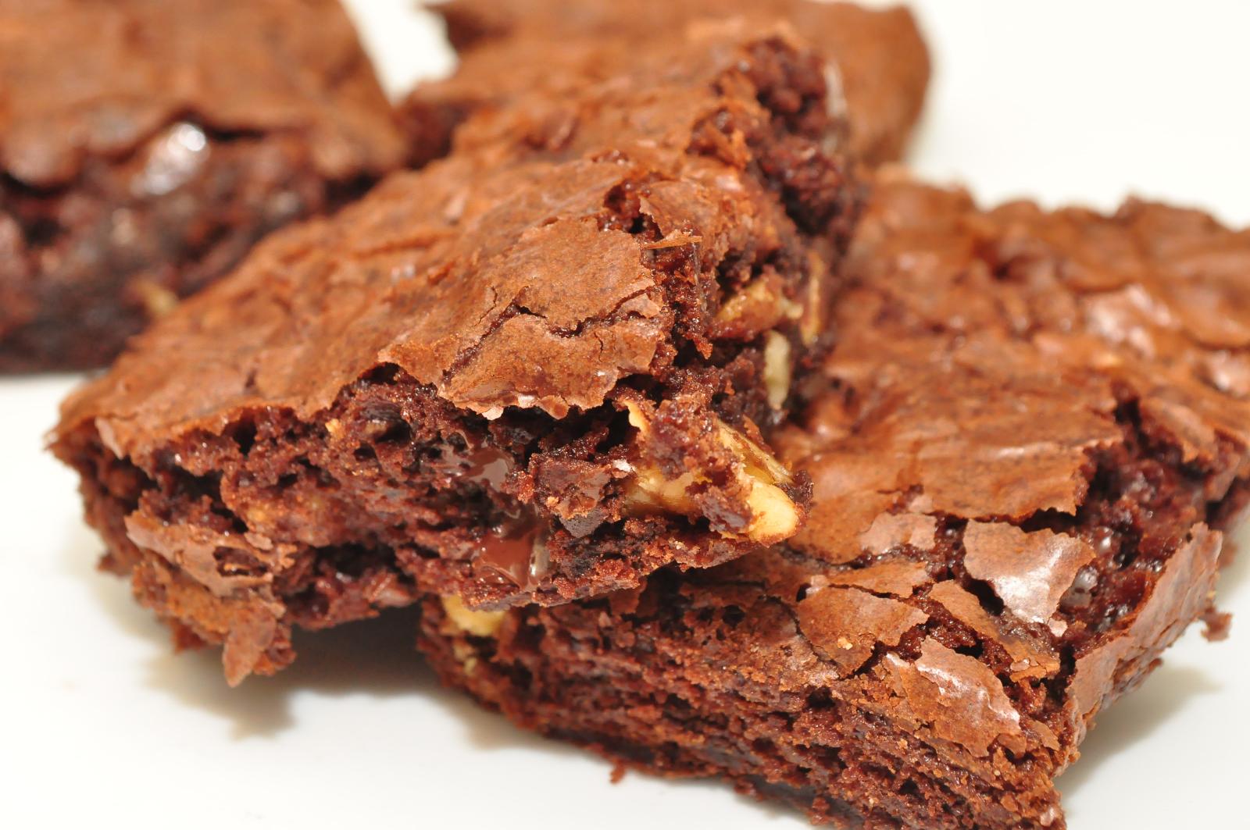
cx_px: 625
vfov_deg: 16.5
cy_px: 415
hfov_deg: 24.6
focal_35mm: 82
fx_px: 2861
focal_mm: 55
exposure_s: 1/60
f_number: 11
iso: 1600
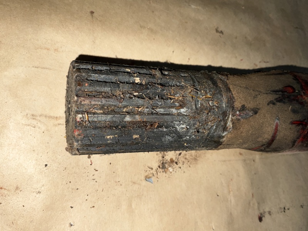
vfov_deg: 48.2
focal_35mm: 29
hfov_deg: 61.7
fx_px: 258
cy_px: 116
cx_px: 154
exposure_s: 1/239
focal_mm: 3
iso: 16
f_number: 1.8
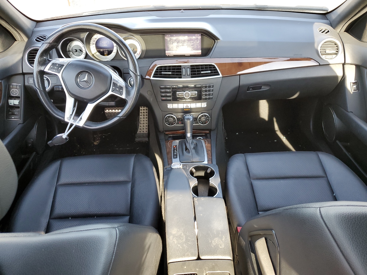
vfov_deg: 53.1
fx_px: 276
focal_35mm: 26
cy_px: 138
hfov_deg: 67.3
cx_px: 184
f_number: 1.5
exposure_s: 1/120
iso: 79
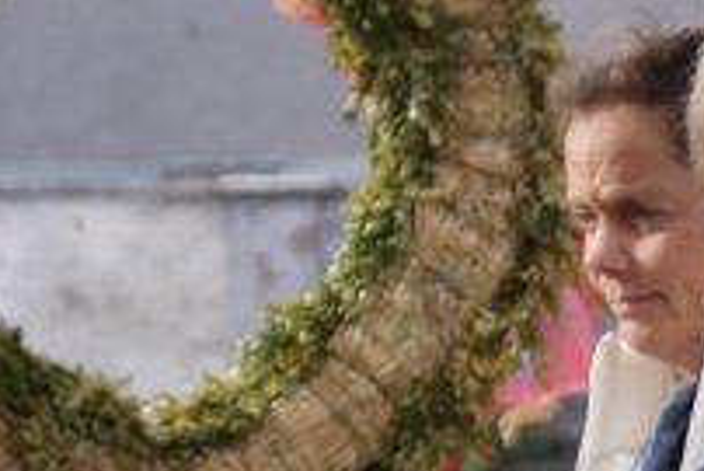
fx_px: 5119
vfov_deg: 5.3
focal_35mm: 262
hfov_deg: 7.7
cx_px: 1105
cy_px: 269
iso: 200
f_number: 5.6
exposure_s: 1/100
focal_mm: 55
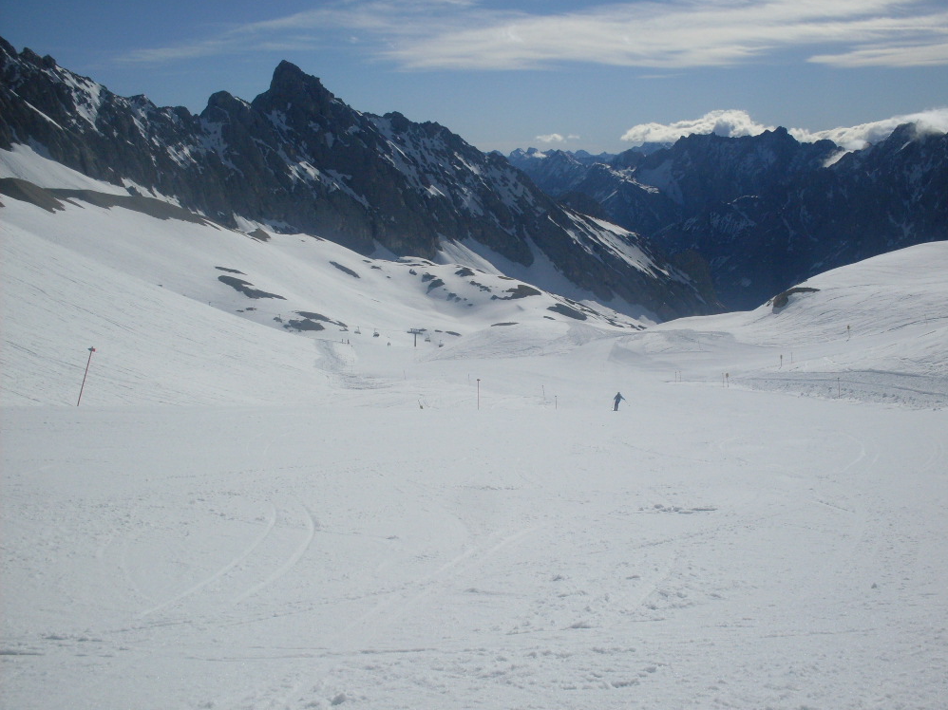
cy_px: 361
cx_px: 484
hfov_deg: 47.9
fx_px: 1068
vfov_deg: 36.8
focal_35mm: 39
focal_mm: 6.3
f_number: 8.4
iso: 80
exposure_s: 1/1000
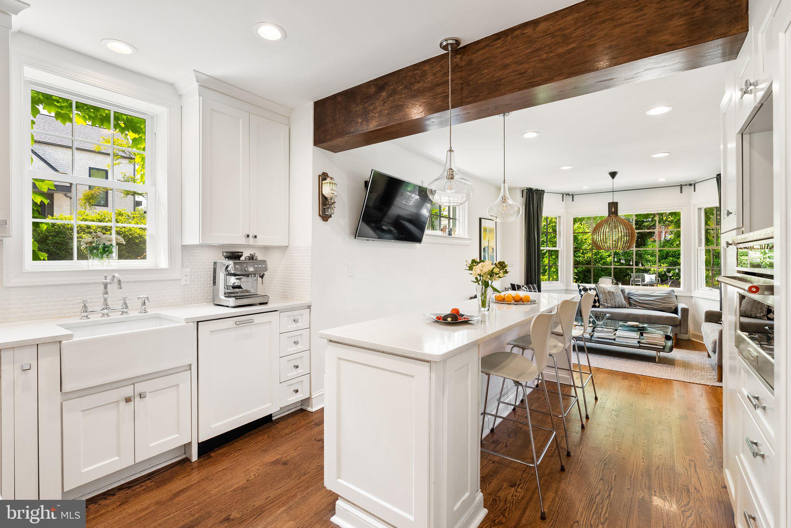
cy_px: 264
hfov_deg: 95.0
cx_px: 396
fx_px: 363
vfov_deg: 72.1
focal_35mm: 16
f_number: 5.6
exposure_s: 1/25
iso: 800
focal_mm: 16.5
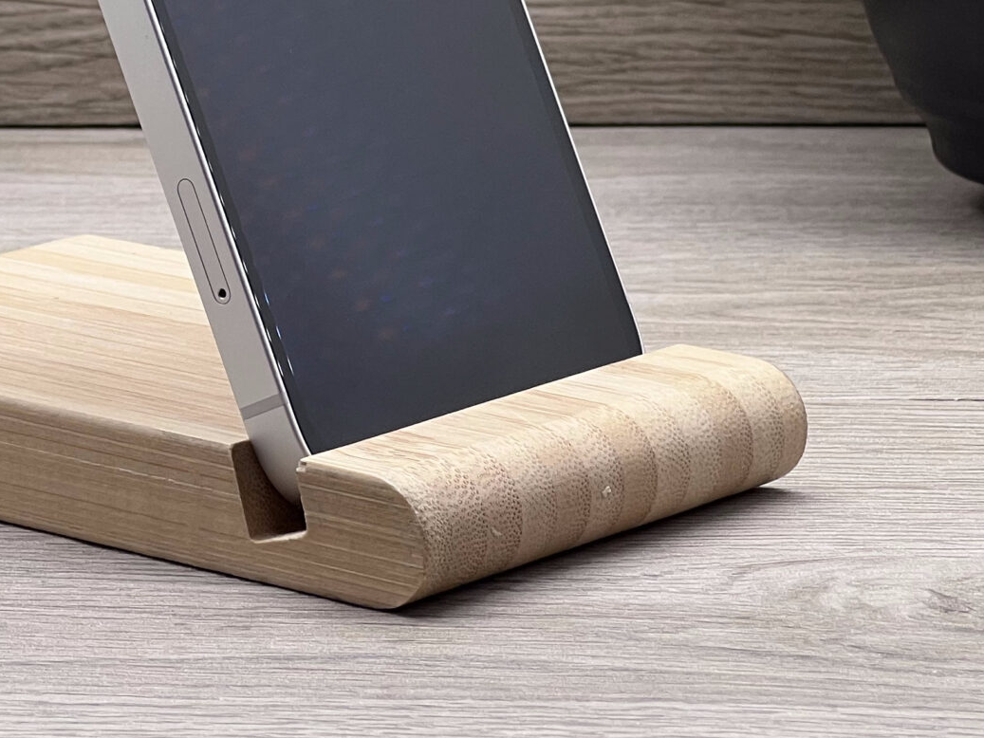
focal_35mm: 190
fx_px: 5402
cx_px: 74
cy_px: -91
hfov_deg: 10.3
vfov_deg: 7.8
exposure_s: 1/100
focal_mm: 9
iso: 80
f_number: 2.8
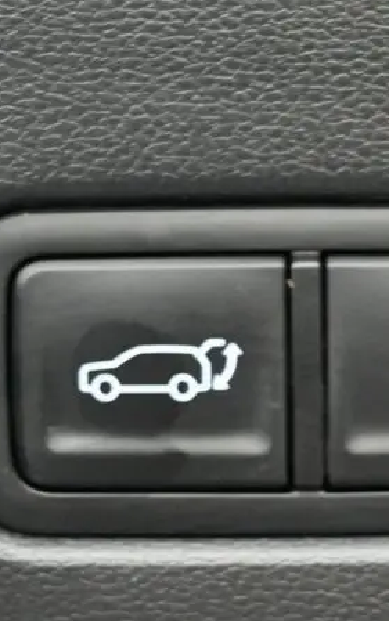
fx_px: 1477
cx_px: 361
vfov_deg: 23.7
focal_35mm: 87
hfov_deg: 14.8
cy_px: 352
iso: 3200
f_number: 4.2
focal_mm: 25
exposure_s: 1/80
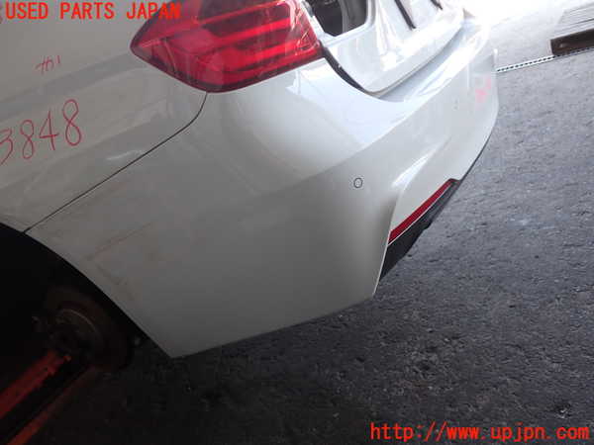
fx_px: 515
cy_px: 222
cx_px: 297
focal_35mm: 30
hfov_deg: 60.0
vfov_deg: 46.8
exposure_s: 1/80
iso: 100
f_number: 2.3
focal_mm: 5.4
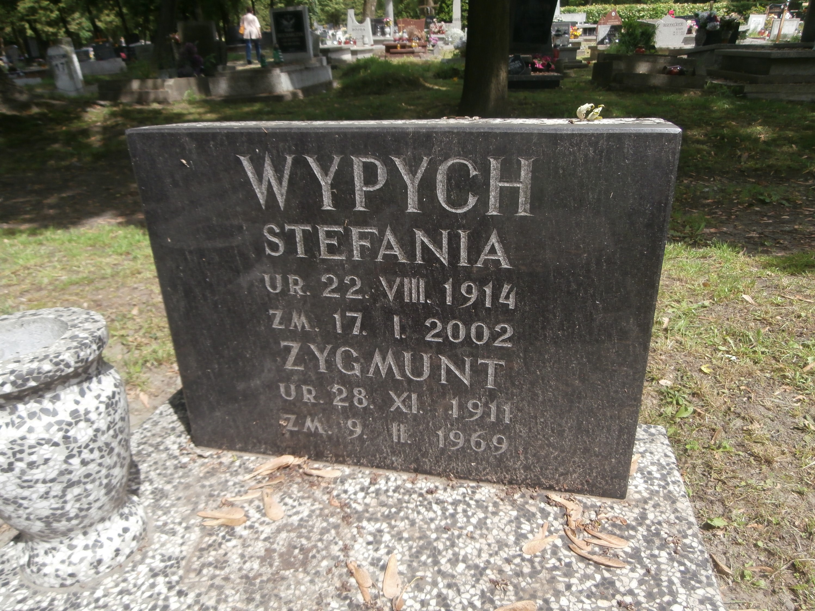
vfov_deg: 56.8
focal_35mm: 24
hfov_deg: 71.6
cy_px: 306
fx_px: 565
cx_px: 408
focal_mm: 4.2
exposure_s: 1/400
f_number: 3
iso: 100
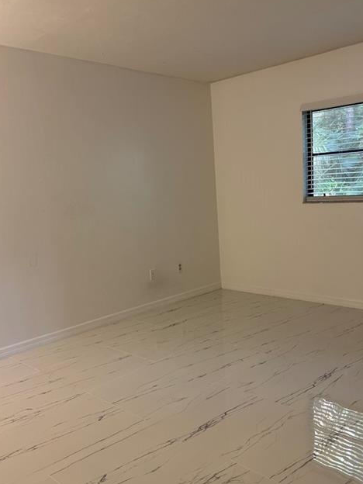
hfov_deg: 44.1
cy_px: 264
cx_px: 206
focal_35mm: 32
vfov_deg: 56.7
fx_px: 447
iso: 100
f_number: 1.6
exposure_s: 1/60
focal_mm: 5.96
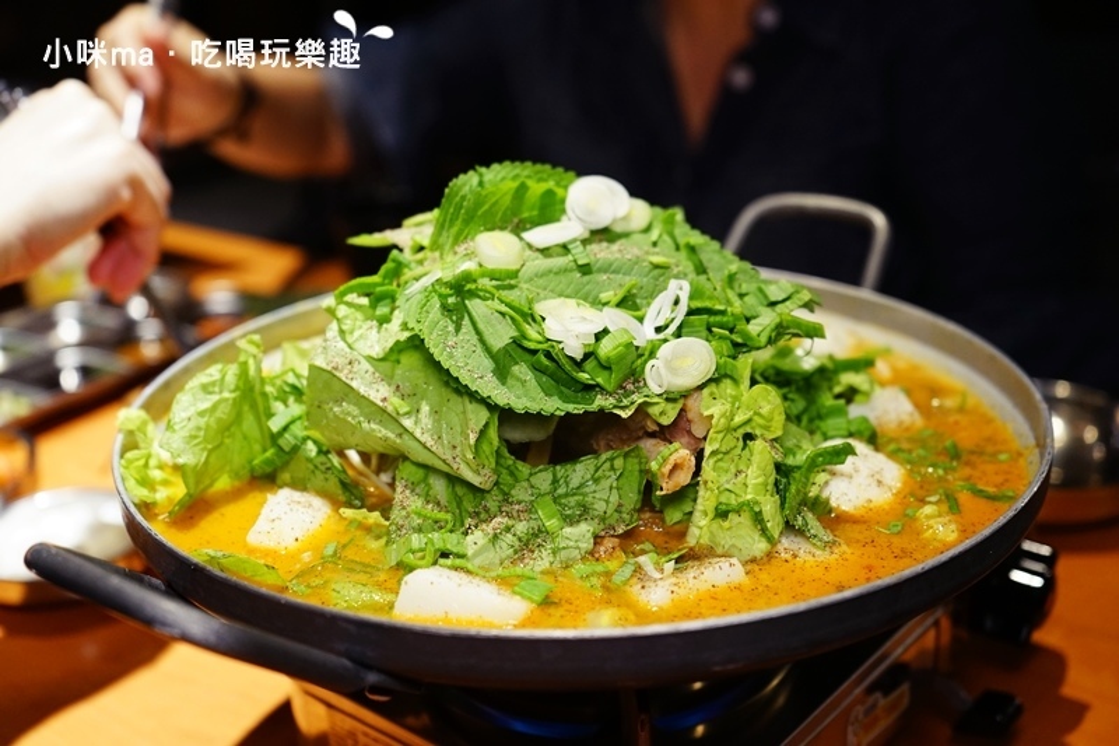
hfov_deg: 47.4
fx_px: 1274
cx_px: 560
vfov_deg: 32.6
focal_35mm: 41
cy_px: 373
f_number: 4.5
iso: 1600
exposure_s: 1/60
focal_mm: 41
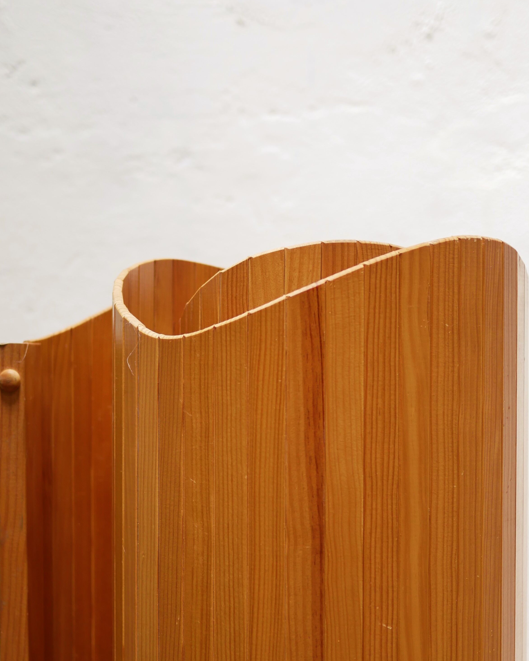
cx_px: 200
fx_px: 1174
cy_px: 396
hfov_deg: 25.3
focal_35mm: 60
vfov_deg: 31.4
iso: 250
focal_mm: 20
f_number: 1.7
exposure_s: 1/60
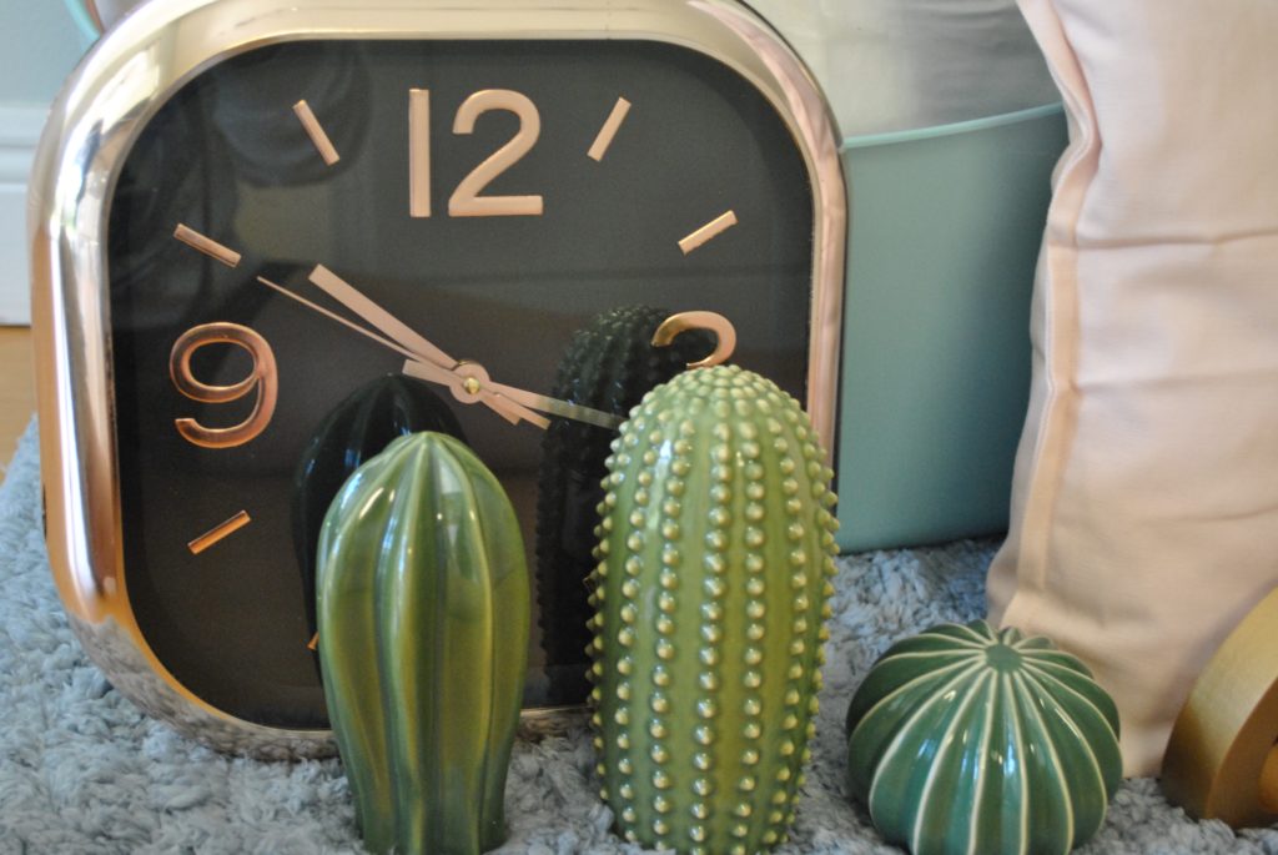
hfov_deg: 37.8
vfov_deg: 25.8
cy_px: 428
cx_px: 639
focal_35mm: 52
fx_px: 1866
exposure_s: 1/30
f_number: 5
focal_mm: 35
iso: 900
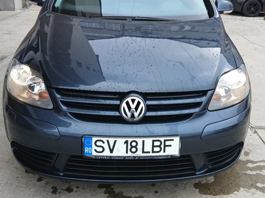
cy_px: 49
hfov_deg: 44.7
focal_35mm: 42
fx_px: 321
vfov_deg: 33.6
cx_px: 153
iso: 32
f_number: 1.8
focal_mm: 3.98
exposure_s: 1/100
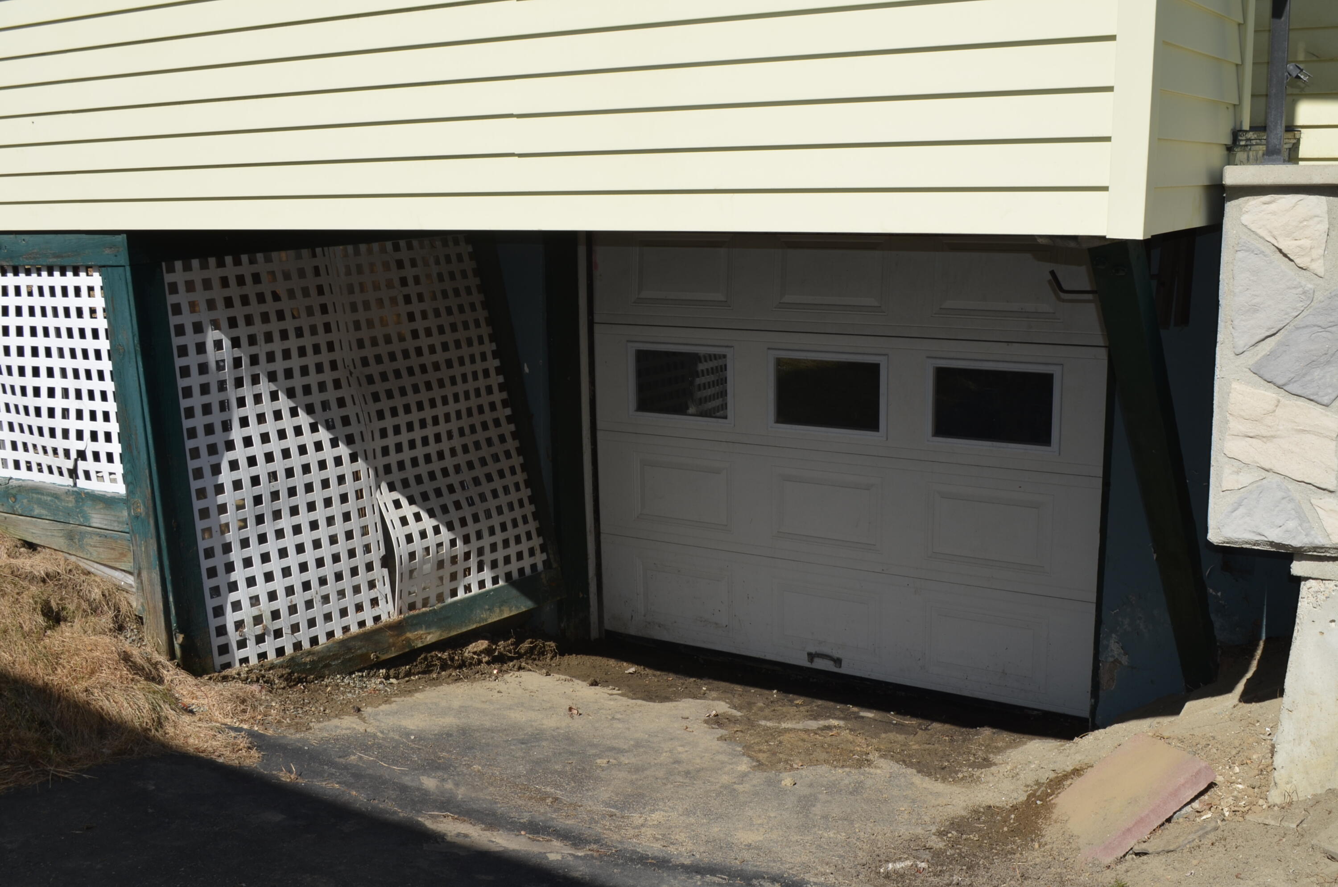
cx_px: 669
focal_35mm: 36
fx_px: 1335
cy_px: 444
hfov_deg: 53.2
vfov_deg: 36.7
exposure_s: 1/200
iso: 100
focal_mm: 24
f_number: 9
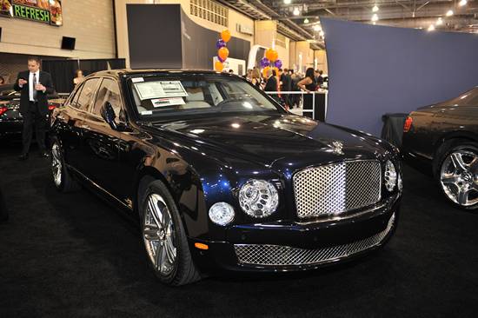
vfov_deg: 37.8
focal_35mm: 35
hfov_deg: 54.5
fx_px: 464
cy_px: 159
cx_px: 239
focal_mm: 35
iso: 1250
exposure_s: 1/100
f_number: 3.5
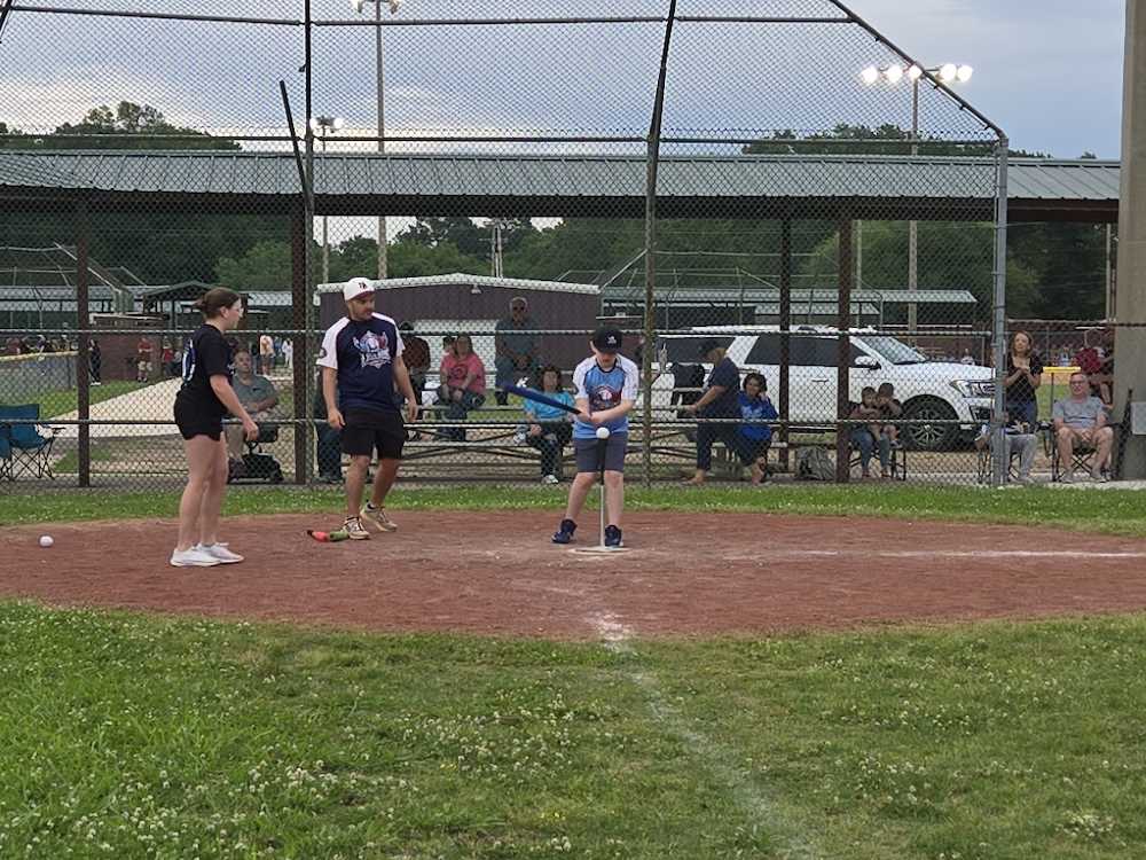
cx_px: 573
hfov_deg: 73.9
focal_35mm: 23
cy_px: 430
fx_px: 761
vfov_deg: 58.9
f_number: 1.8
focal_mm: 5.4
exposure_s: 1/264
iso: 25
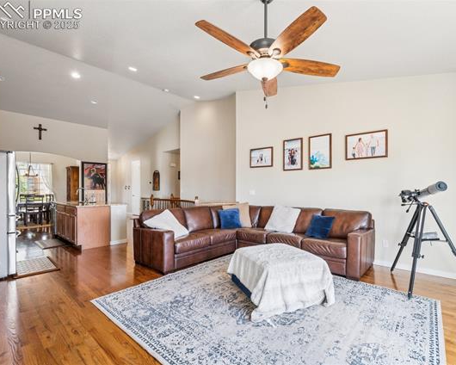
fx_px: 229
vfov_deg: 77.0
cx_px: 250
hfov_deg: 89.4
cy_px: 182
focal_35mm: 17
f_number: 11
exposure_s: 1/1.67
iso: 100
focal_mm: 15
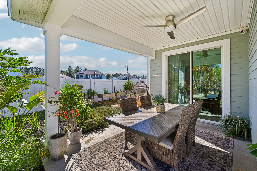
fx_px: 111
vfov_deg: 75.4
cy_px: 86
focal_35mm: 16
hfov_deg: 98.6
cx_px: 128
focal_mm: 15.5
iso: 200
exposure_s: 1/250
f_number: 8
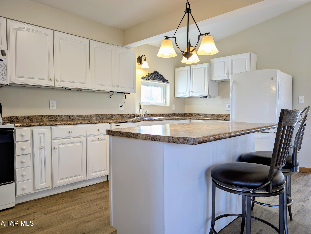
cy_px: 117
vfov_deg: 56.9
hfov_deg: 71.5
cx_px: 156
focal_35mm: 24
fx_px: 216
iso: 19
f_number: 1.68
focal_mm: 6.9
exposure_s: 1/30
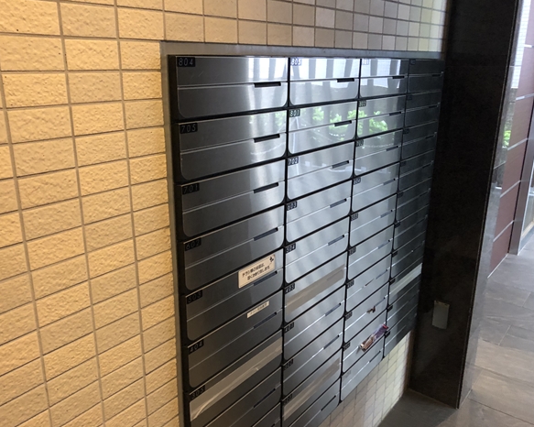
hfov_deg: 58.8
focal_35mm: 30
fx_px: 474
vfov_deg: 48.5
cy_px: 213
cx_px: 260
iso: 100
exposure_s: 1/5
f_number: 1.8
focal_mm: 3.99
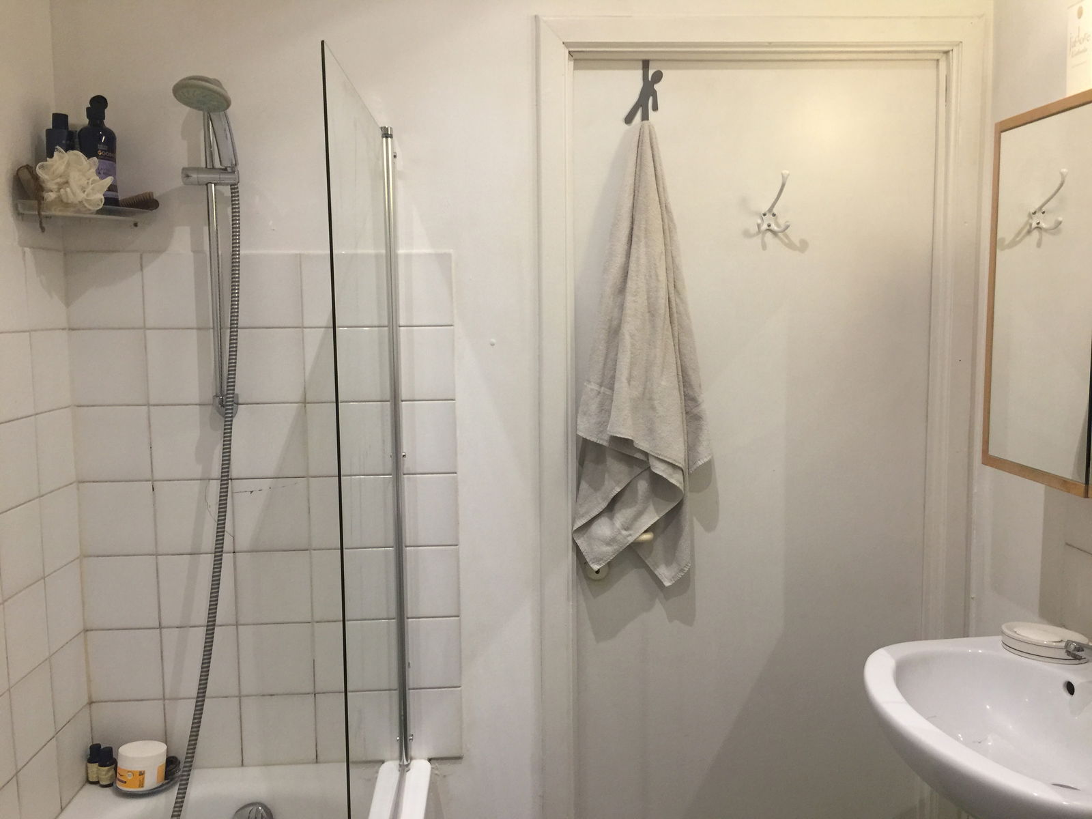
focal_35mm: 29
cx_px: 546
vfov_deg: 48.2
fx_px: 915
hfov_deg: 61.7
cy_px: 410
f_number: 2.2
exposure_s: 1/33
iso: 64
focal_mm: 4.15
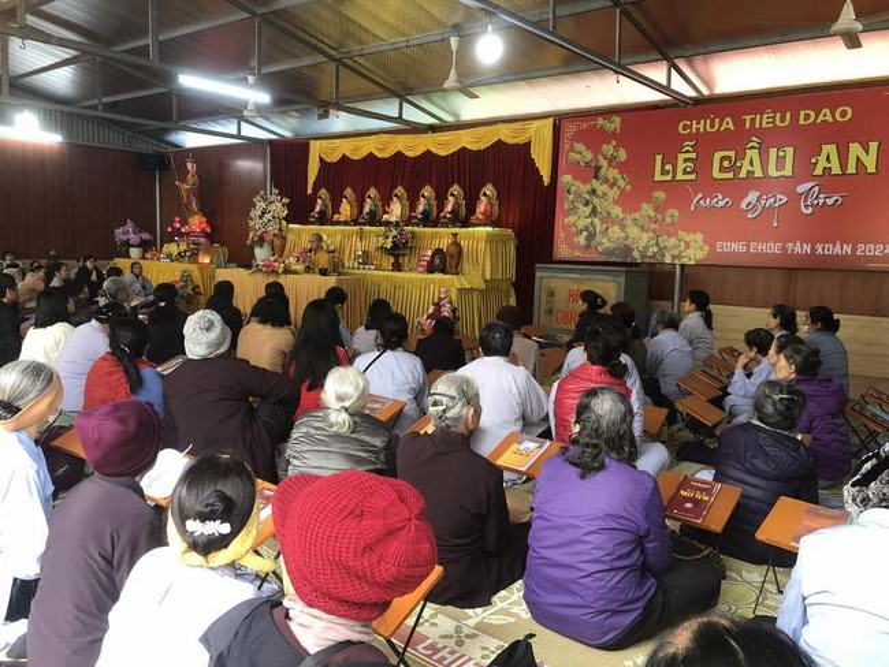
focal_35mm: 28
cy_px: 334
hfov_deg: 63.4
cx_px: 444
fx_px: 719
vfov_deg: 49.8
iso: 40
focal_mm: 4
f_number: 1.8
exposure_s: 1/17
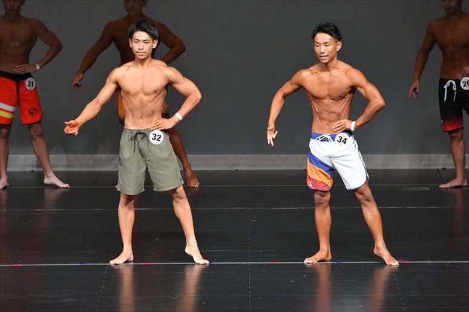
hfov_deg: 6.5
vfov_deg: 4.4
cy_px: 156
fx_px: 4102
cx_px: 234
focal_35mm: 315
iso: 4000
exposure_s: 1/400
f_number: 5.6
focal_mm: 210
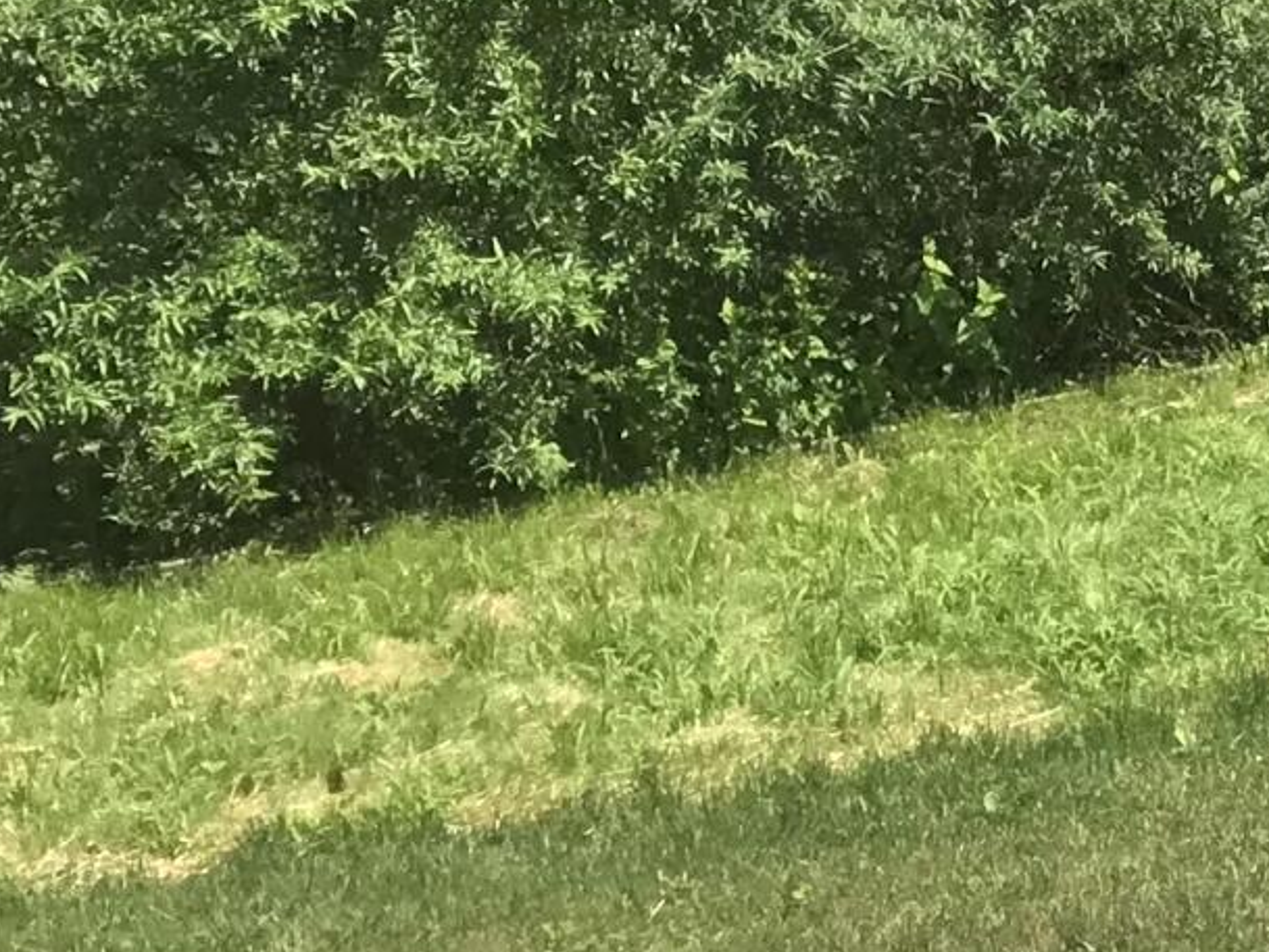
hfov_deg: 12.1
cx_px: 2826
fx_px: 5060
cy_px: -515
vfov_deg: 10.4
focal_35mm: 138
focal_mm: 3.99
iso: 20
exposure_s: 1/1041
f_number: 1.8
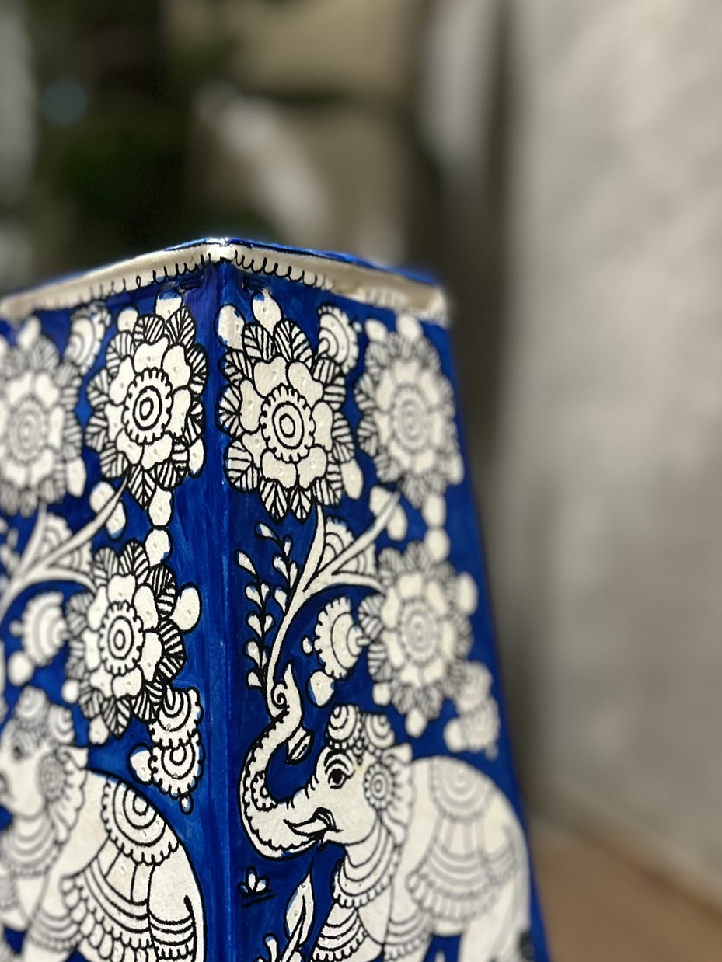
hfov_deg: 33.4
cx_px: 251
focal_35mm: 43
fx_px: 1195
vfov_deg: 42.8
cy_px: 689
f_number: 1.5
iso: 200
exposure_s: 1/50
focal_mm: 5.7
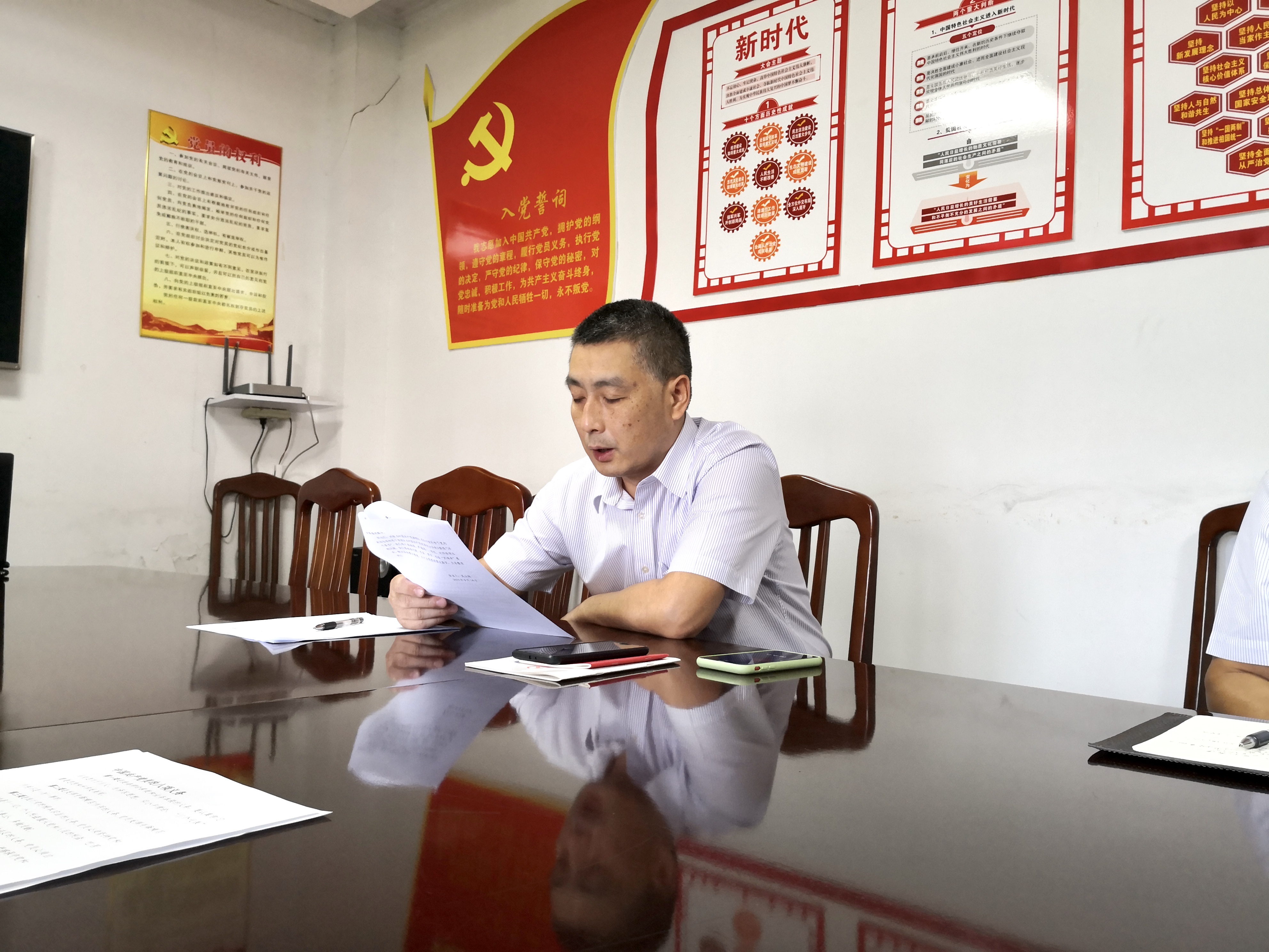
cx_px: 634
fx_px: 990
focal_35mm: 27
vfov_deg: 51.4
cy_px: 476
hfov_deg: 65.3
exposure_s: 1/50
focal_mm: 3.95
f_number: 1.6
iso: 125
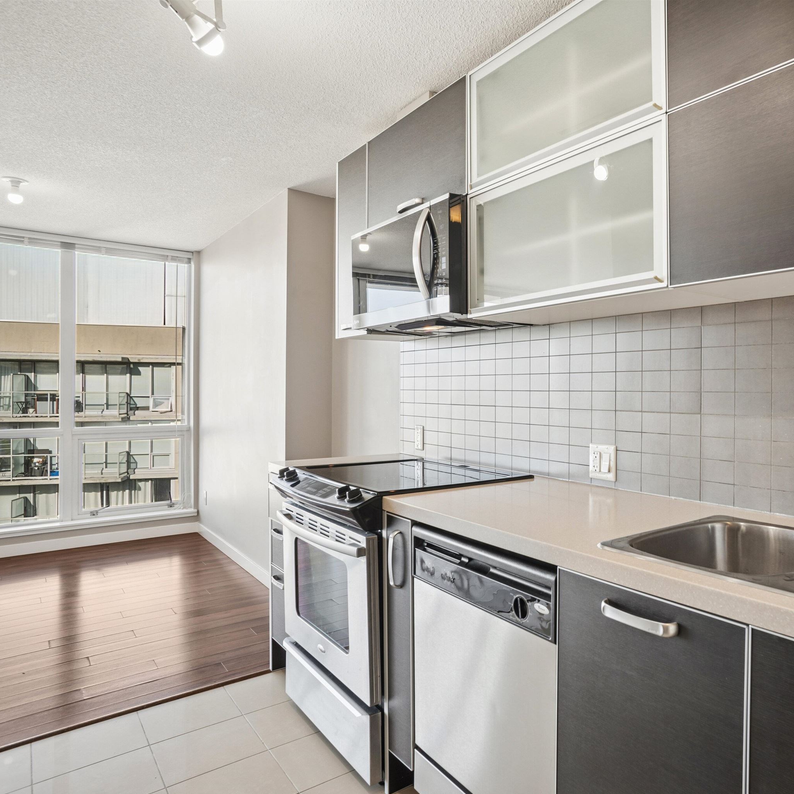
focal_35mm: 23
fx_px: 597
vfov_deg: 67.3
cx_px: 558
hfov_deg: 64.6
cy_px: 398
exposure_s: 1/10
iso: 320
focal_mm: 18
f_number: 8
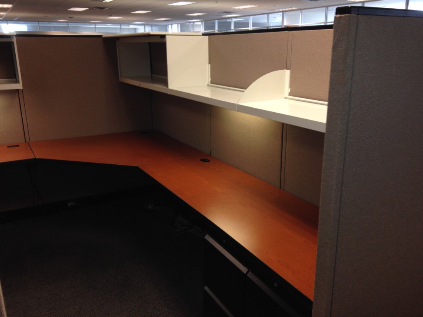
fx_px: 403
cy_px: 158
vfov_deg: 42.9
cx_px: 212
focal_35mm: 33
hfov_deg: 55.4
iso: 64
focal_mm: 4.12
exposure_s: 1/20
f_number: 2.4
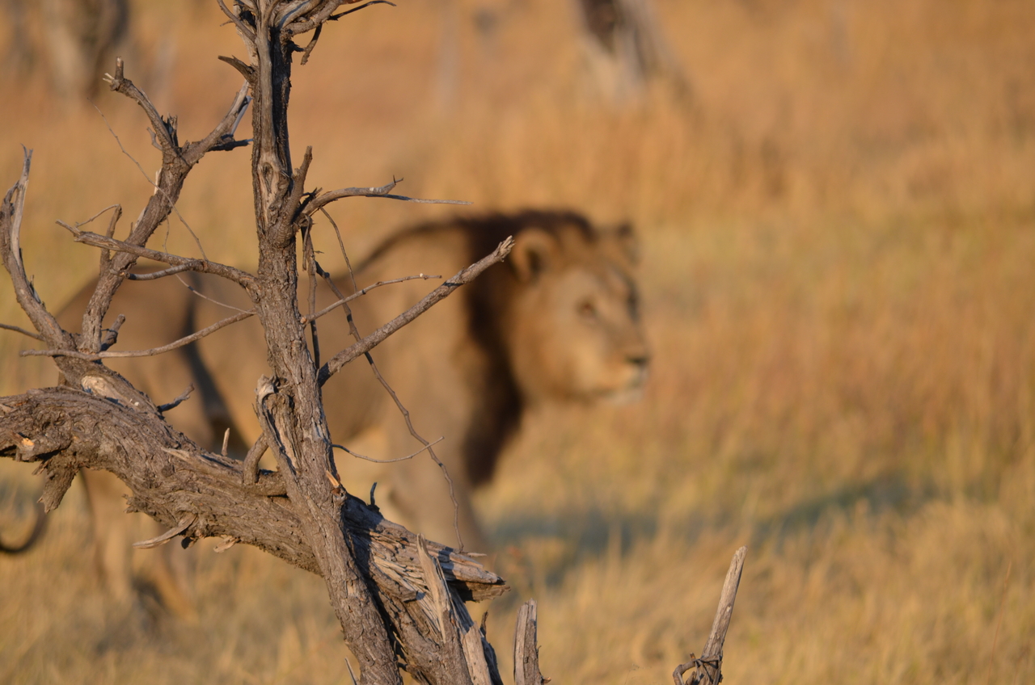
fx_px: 12912
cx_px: 518
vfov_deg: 3.0
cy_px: 342
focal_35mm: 450
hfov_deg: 4.6
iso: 220
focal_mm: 300
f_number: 5.6
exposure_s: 1/500
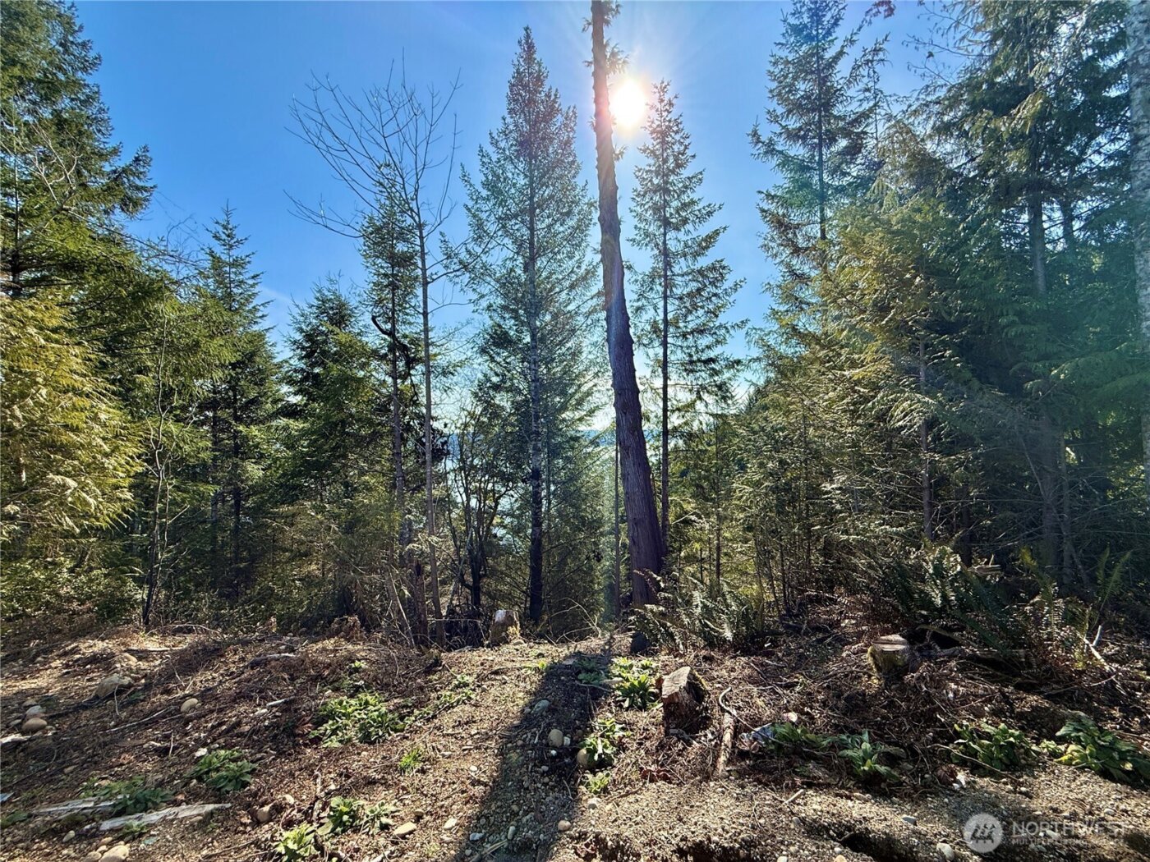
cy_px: 431
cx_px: 575
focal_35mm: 14
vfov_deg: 85.7
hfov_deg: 102.1
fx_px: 465
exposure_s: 1/1698
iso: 50
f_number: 2.2
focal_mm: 2.22
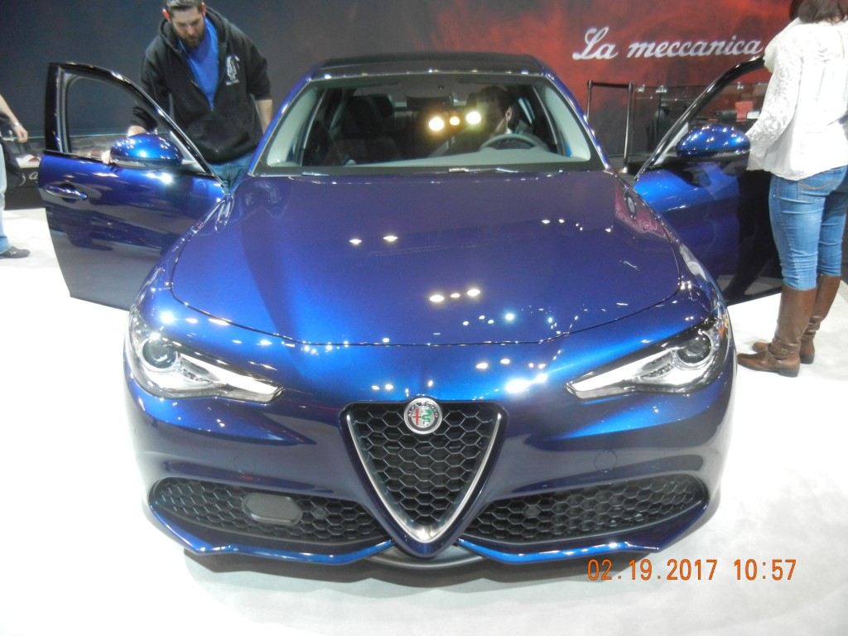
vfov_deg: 46.8
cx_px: 424
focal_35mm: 30
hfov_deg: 60.0
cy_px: 318
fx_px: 735
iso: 640
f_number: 3.5
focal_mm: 5.4
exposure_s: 1/85.1
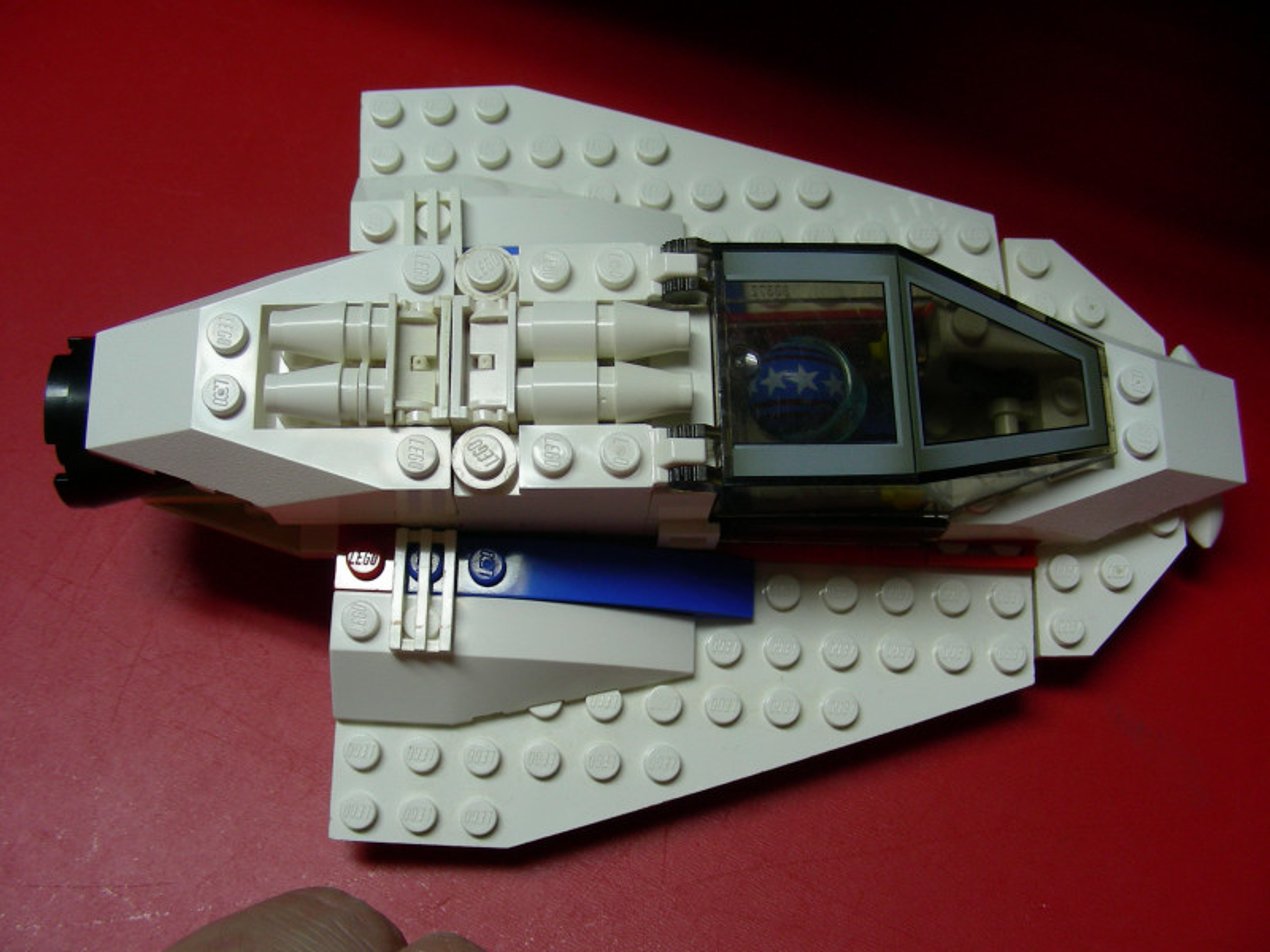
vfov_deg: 37.7
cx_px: 635
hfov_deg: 49.0
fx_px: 1394
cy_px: 476
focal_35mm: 38
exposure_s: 1/21
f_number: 3.5
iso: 50
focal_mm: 6.3
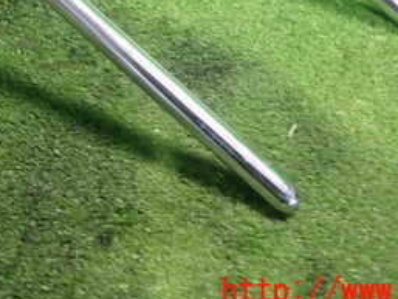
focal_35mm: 70
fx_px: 805
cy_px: -37
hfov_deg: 27.4
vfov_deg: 20.0
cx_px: 107
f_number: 2.3
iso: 800
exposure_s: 1/30
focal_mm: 5.4
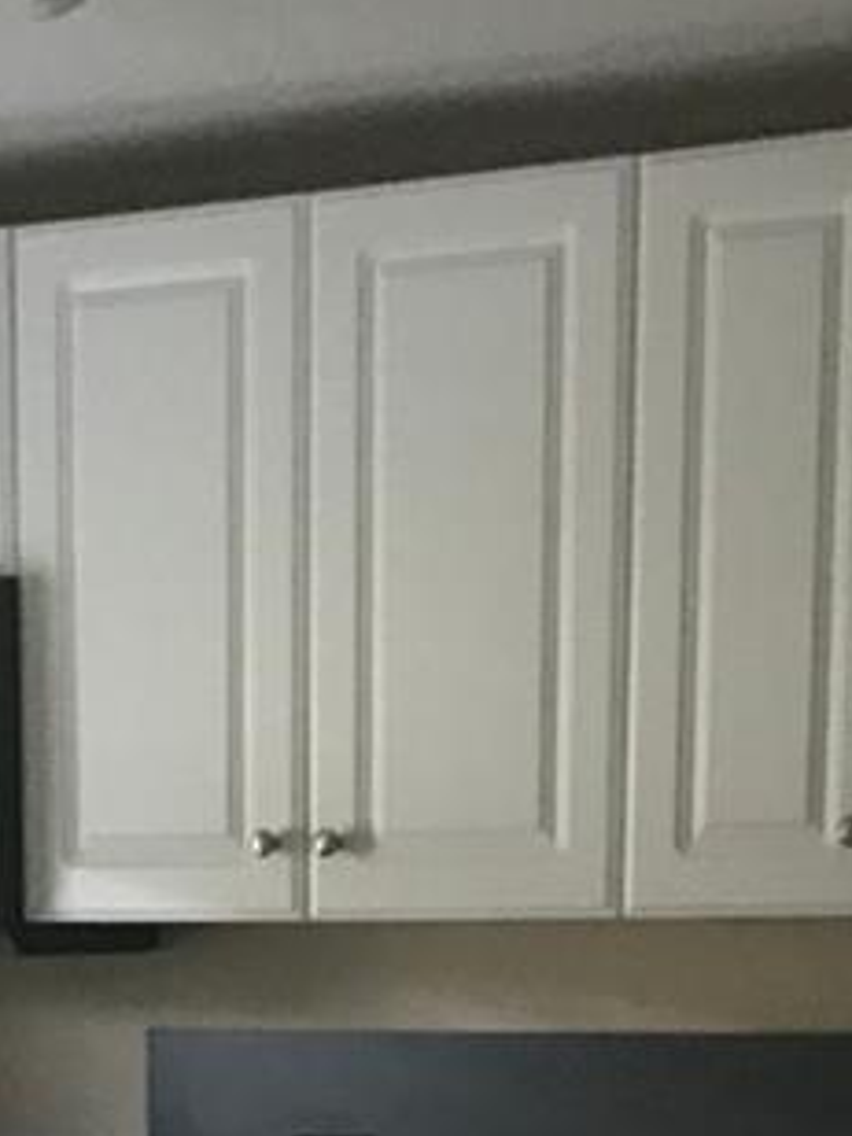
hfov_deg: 13.5
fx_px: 3577
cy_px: 1704
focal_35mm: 109
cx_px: 240
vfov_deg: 16.4
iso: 100
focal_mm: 3.99
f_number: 1.8
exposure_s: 1/13
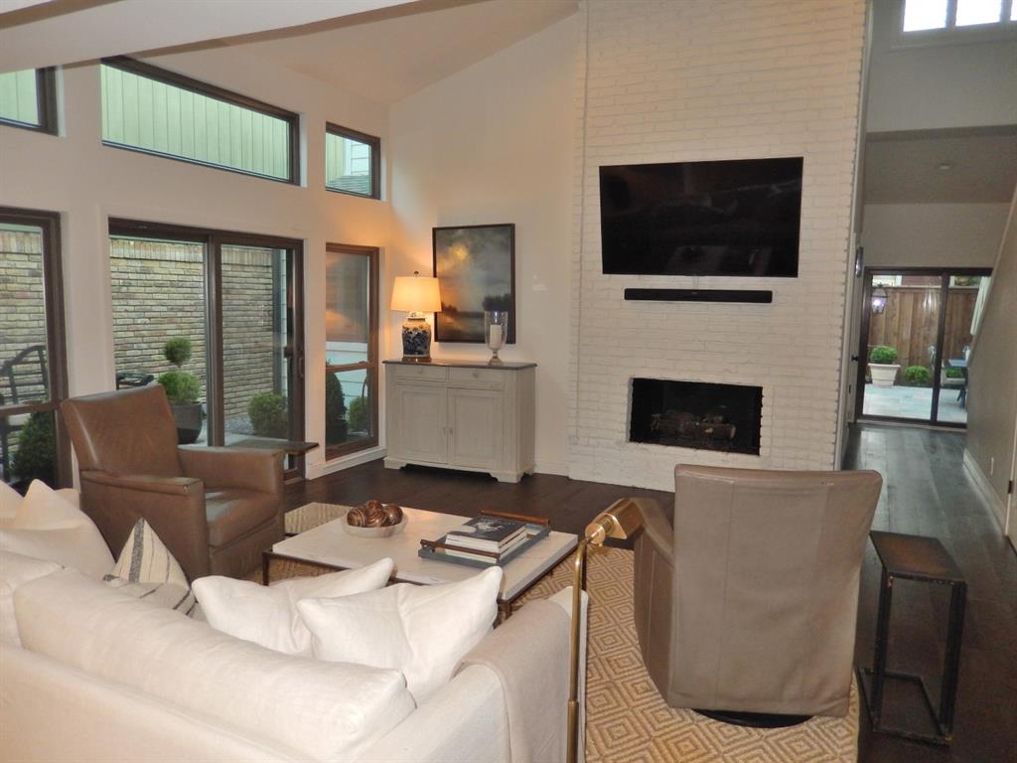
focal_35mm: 25
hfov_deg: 69.4
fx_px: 734
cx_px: 508
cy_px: 382
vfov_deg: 54.9
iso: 220
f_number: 3.4
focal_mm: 4.5
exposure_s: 1/30
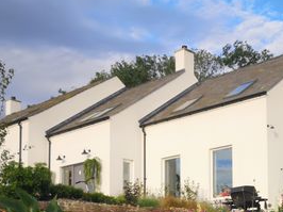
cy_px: 211
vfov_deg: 23.0
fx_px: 498
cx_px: 215
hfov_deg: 31.1
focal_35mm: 61
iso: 50
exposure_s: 1/627
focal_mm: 3.95
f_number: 1.8
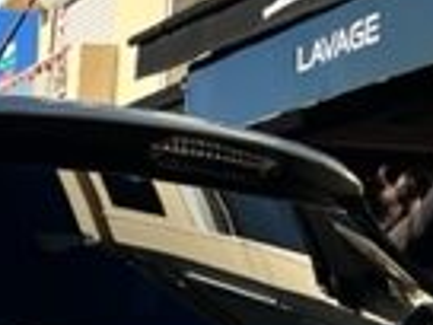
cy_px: 570
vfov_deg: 11.4
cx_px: -264
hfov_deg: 14.7
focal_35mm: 122
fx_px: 1526
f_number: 1.5
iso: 50
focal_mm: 5.7
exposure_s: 1/7463
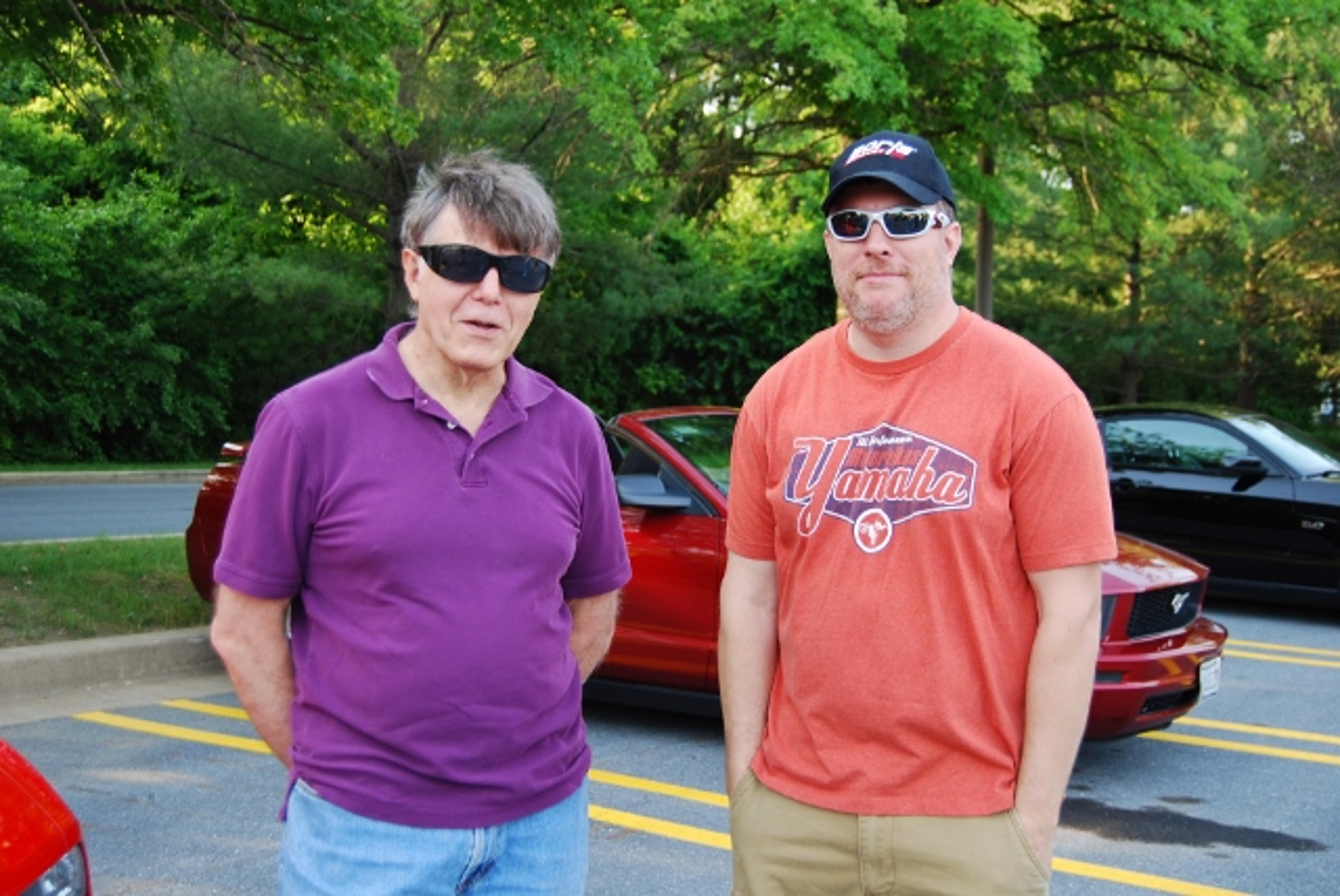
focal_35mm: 48
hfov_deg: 41.1
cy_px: 448
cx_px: 670
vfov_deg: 28.1
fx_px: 1788
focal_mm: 32
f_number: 4.5
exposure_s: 1/80
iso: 200
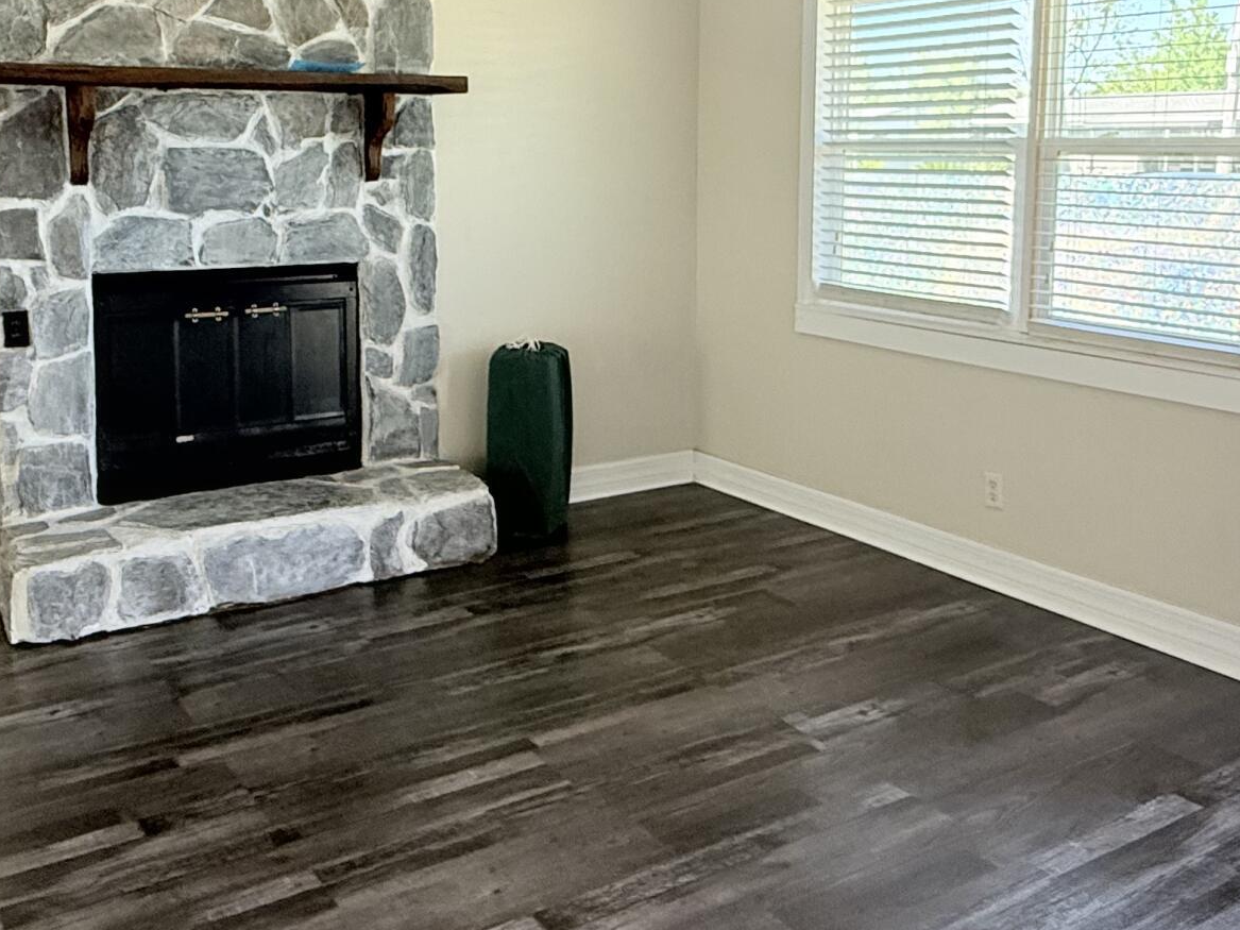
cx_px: 581
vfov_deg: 39.0
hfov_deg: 51.3
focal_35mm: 36
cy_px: 281
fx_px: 1289
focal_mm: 2.22
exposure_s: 1/99
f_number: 2.2
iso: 160
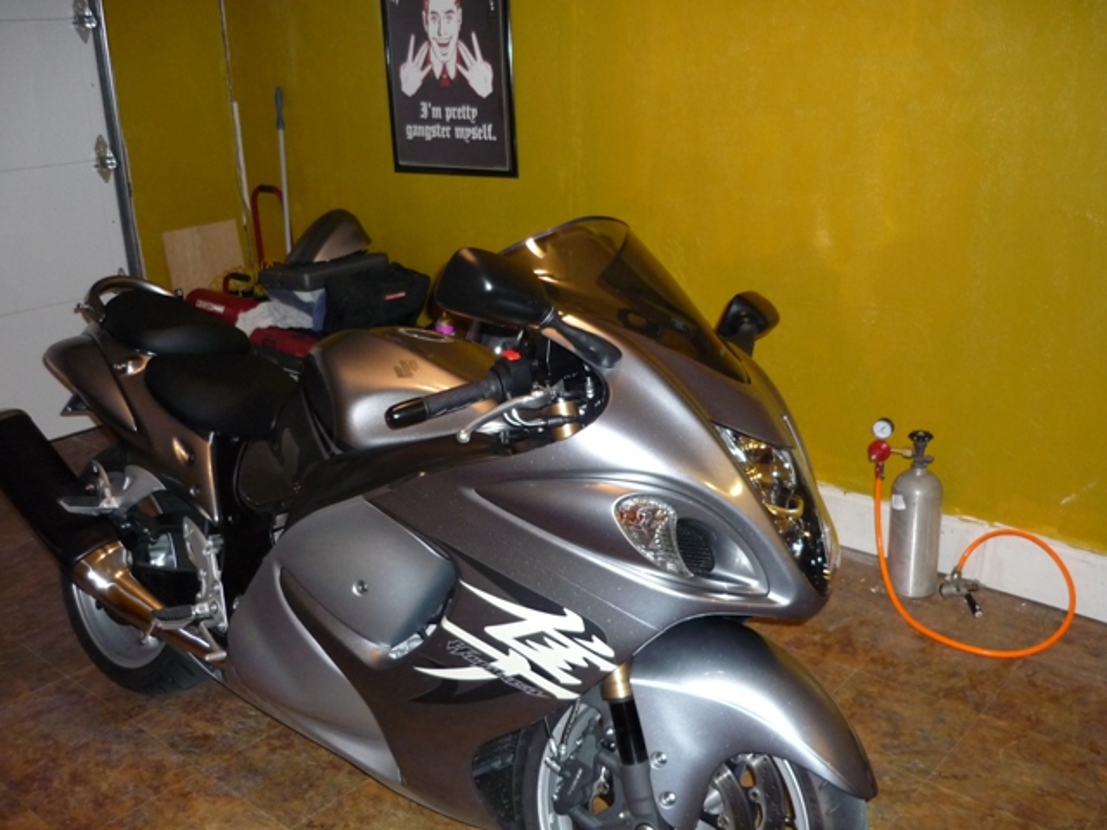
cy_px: 415
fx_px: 1055
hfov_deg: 55.4
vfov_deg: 42.9
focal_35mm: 33
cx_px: 554
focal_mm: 5.5
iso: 320
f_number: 2.8
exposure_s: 1/30
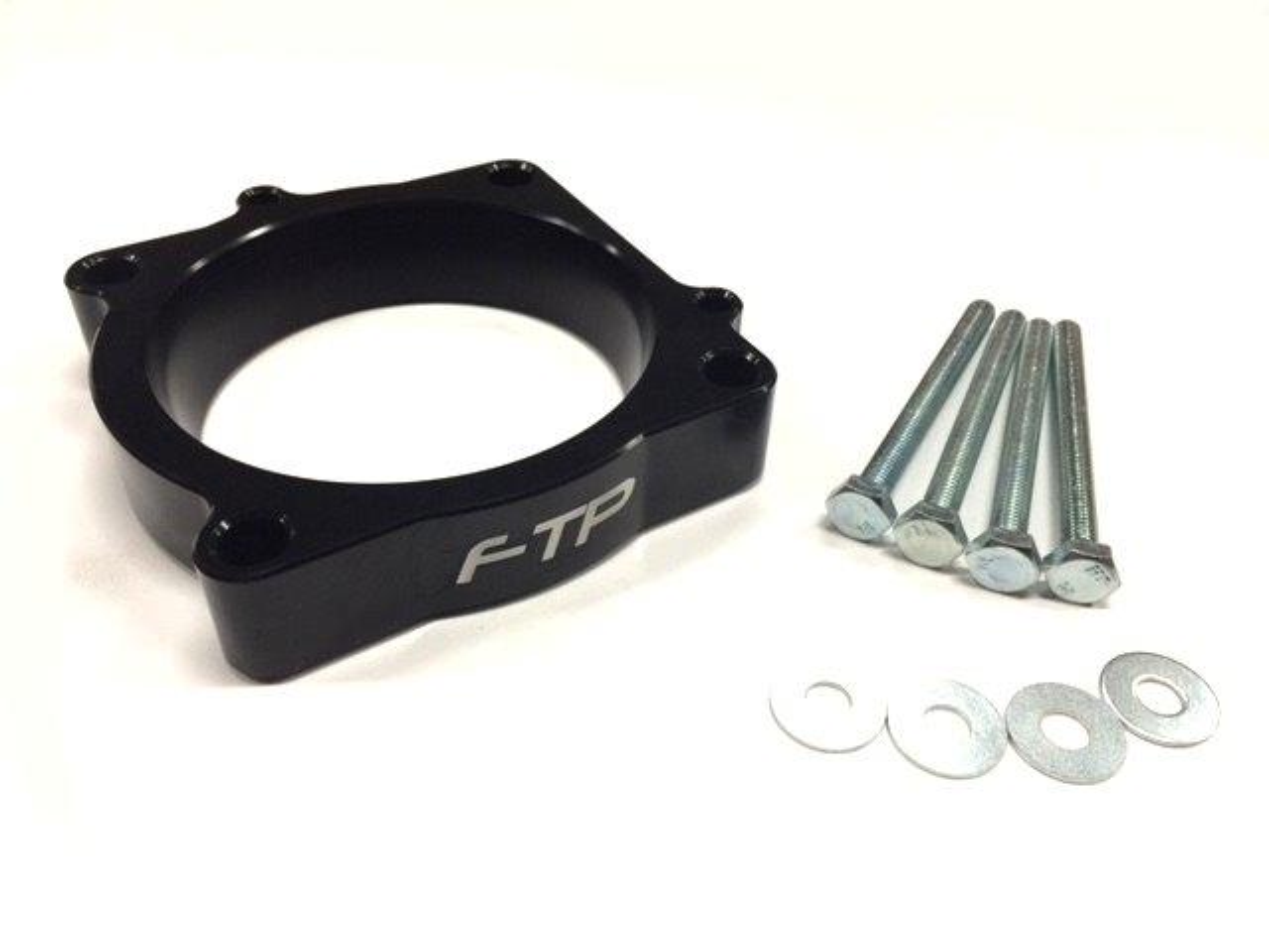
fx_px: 1063
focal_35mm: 29
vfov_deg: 48.2
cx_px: 634
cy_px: 476
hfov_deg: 61.7
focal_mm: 4.15
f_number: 2.2
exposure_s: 1/40
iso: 32
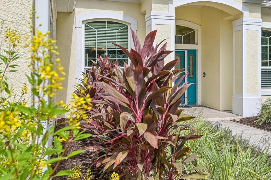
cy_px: 73
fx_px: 307
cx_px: 203
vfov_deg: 32.6
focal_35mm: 41
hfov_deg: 46.0
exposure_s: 1/1250
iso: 400
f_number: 8
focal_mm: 24.5
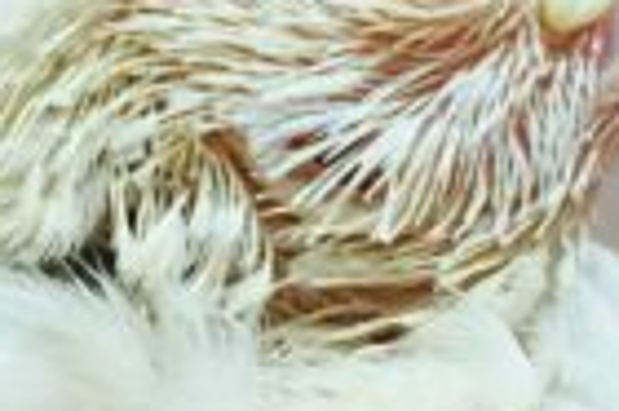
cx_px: 256
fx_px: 2370
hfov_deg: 14.9
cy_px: 49
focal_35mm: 138
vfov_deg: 9.9
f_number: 2.2
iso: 50
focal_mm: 4.15
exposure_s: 1/30
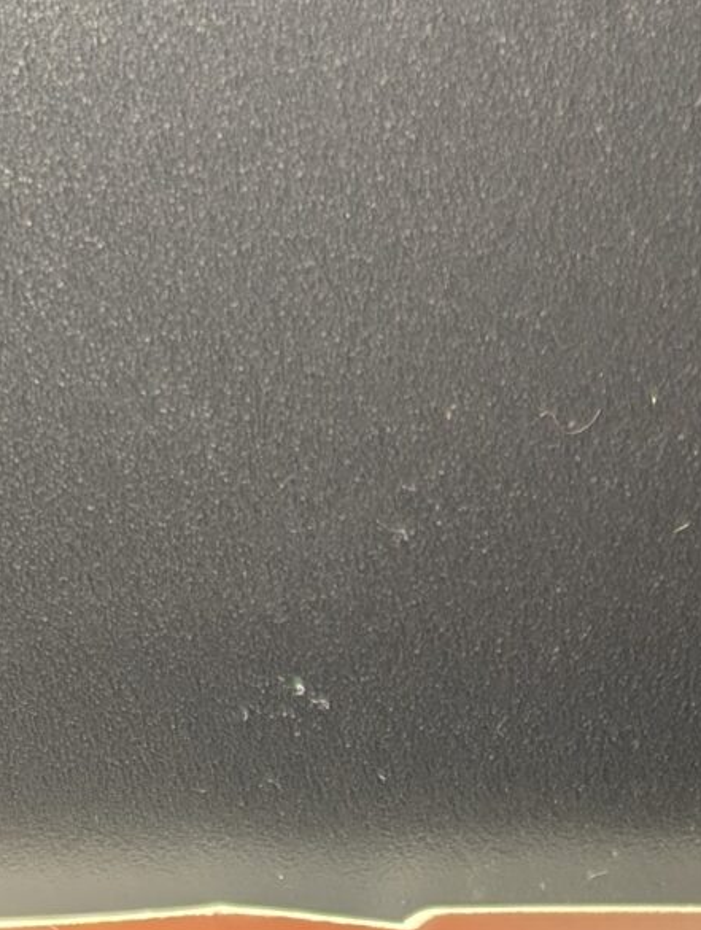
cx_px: 510
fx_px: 2826
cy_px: 1424
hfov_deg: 14.1
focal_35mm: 105
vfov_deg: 16.8
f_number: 1.85
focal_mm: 6.81
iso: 41
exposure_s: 1/120
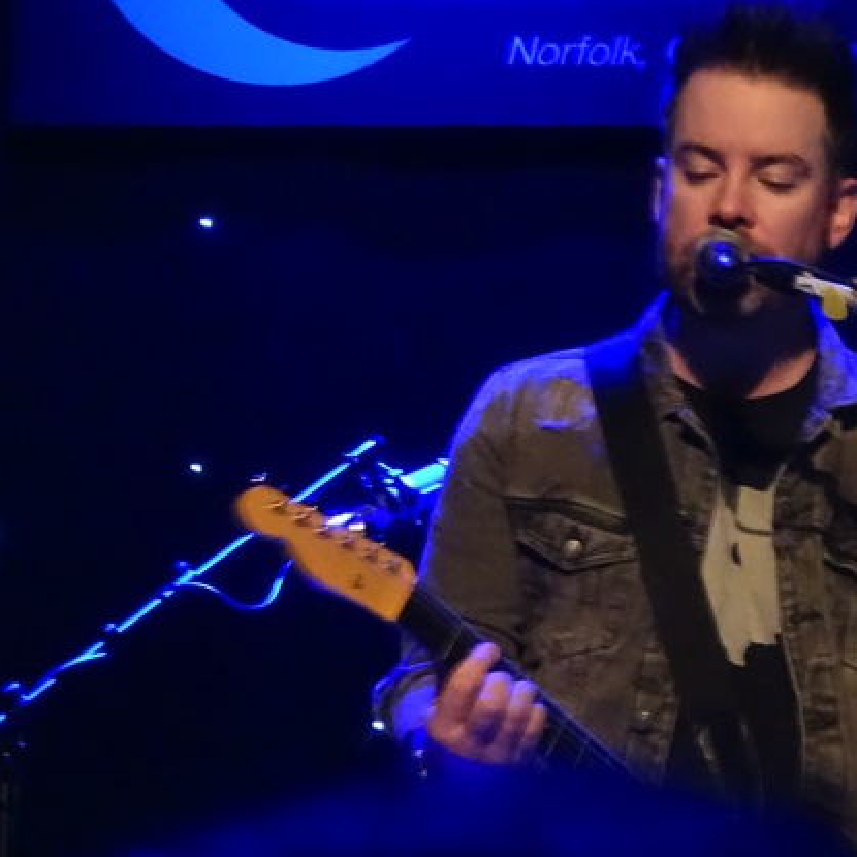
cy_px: 370
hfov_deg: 11.2
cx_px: 669
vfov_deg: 11.3
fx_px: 4342
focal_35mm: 155
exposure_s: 1/15
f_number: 5.6
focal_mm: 19.1
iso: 3200
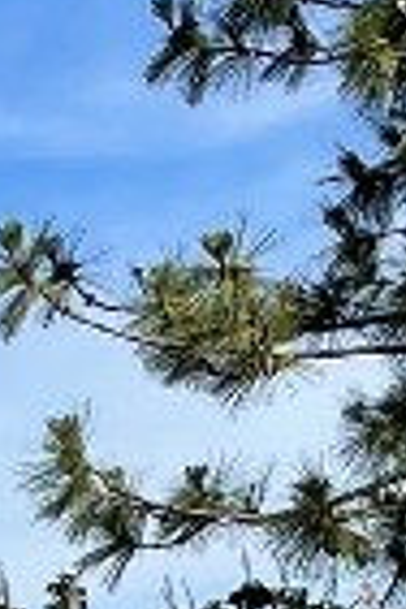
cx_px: -872
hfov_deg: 6.3
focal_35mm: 196
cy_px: 799
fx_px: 3315
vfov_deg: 10.3
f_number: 1.6
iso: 32
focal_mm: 4.2
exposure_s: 1/3040
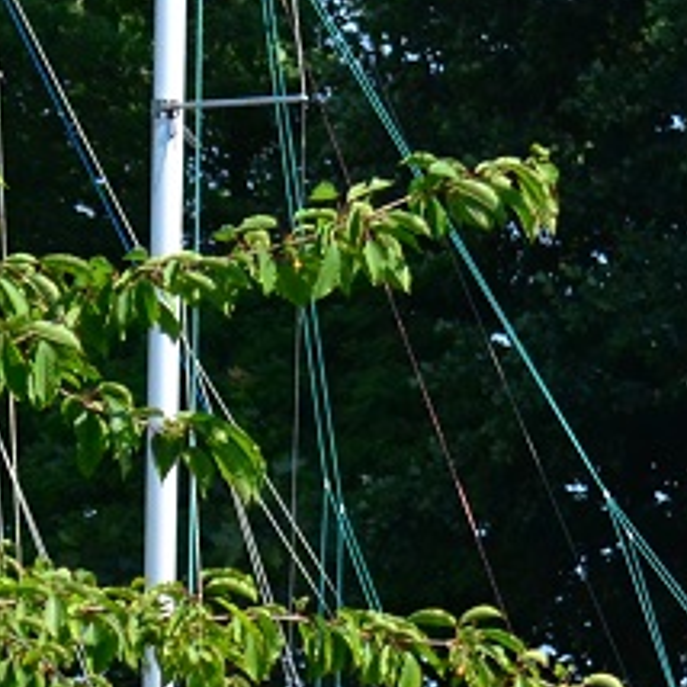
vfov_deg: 4.2
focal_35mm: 416
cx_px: -108
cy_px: 961
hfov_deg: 4.2
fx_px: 9341
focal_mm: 70
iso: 1600
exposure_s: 1/8000
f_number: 5
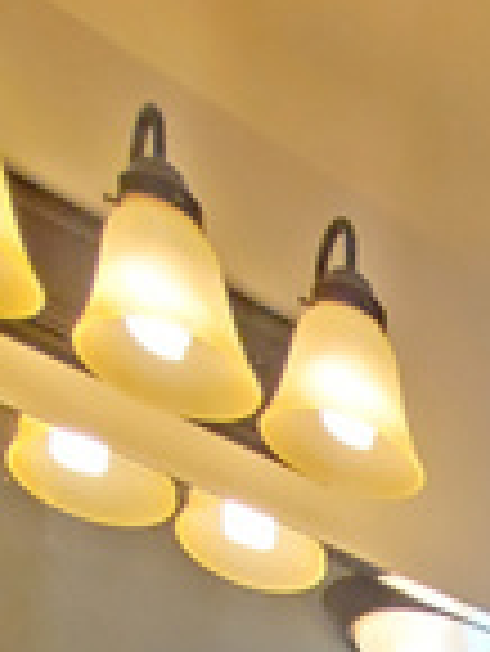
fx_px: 1300
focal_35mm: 69
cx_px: 899
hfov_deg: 17.2
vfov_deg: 15.7
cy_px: 1524
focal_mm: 1.8
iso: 500
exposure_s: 1/60
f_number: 2.2
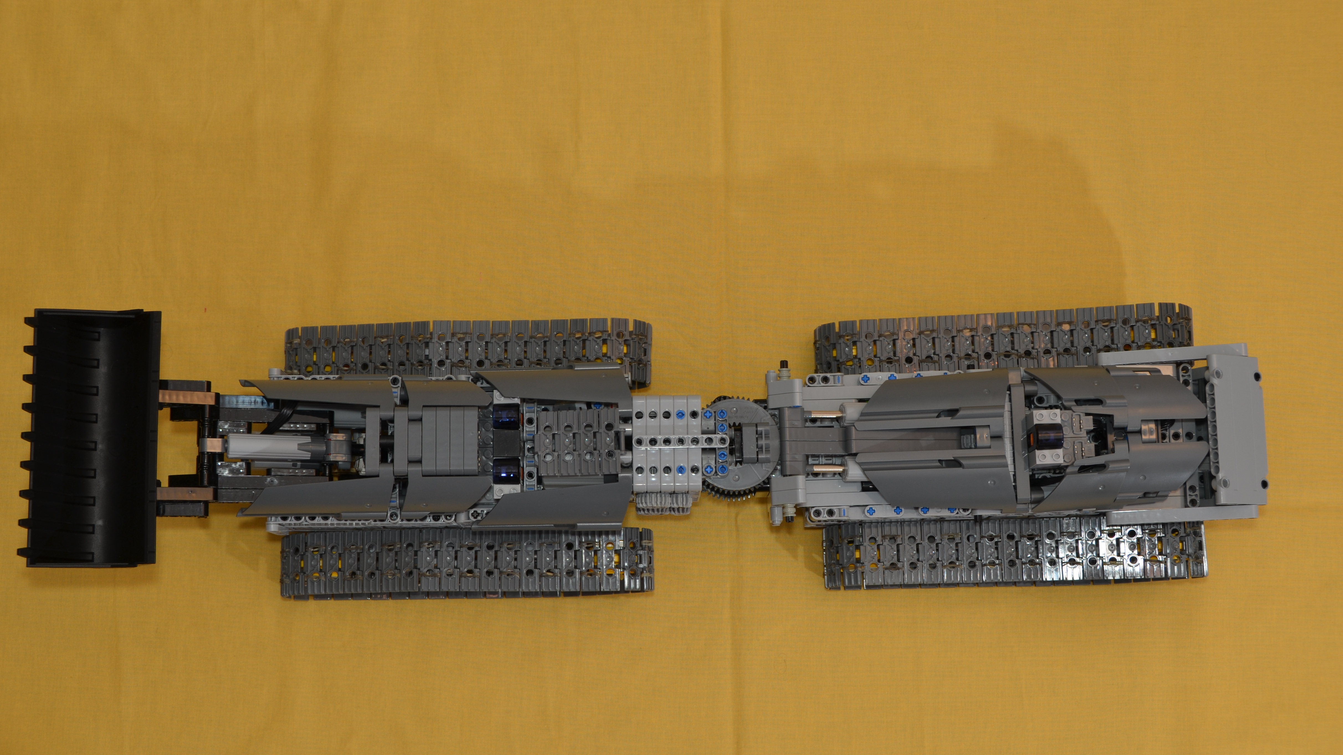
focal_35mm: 51
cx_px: 665
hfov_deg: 40.6
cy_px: 430
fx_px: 1816
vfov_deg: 23.5
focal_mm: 32
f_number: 7.1
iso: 100
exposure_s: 1/60
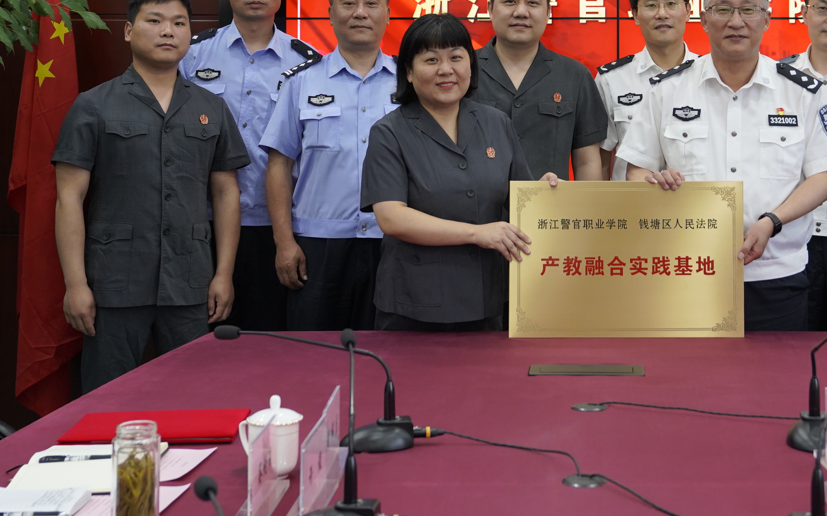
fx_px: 1578
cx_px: 613
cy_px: 30
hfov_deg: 29.0
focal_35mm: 70
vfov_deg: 18.2
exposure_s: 1/160
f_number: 4
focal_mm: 38
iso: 1250
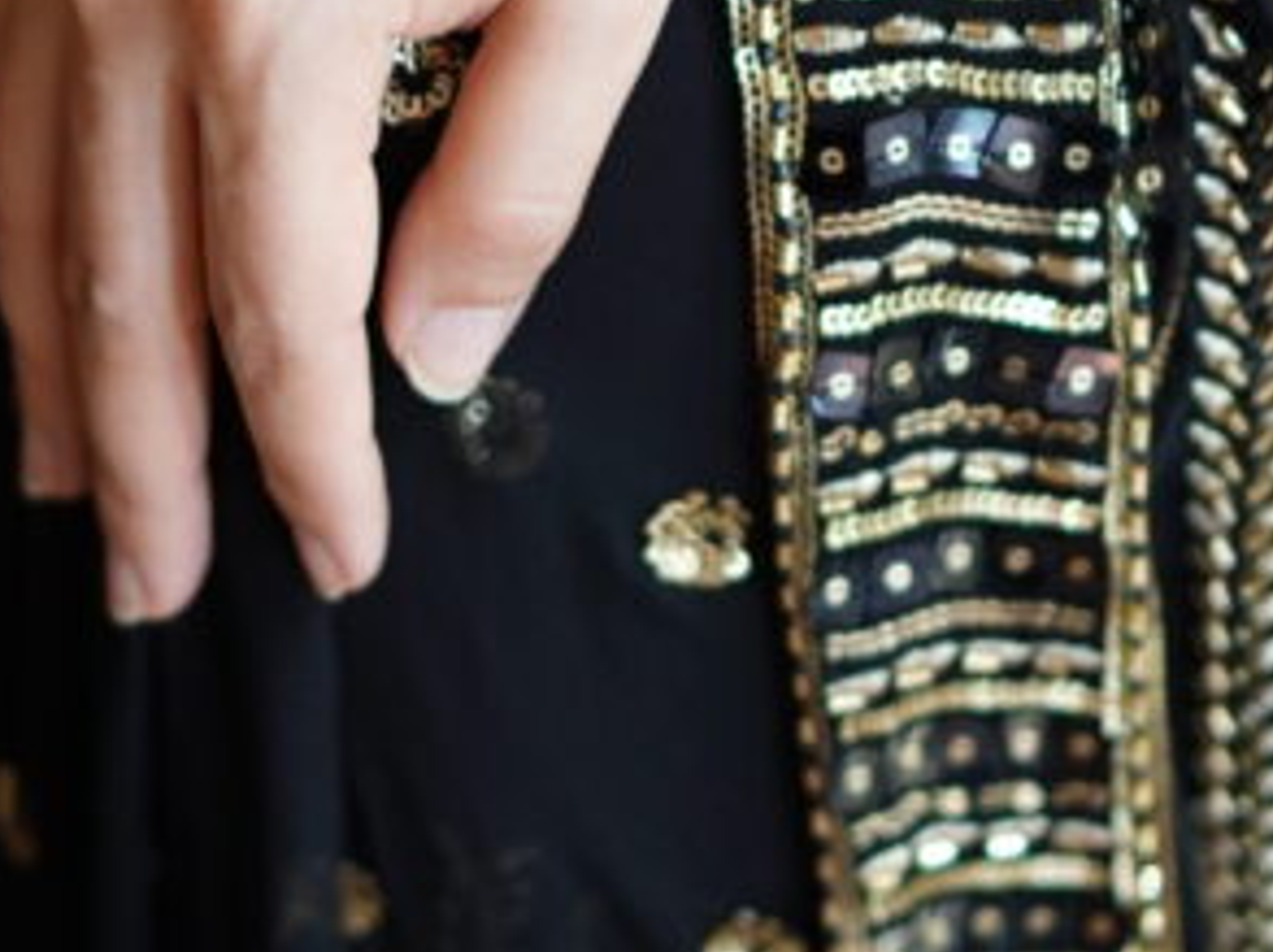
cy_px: 165
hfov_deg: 12.8
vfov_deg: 9.6
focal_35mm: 154
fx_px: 5656
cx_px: 756
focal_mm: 35
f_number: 1.4
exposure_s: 1/100
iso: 400
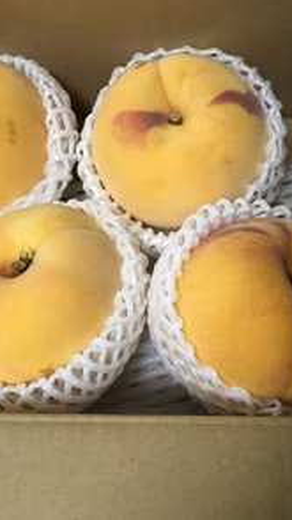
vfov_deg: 47.4
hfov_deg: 27.4
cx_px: 211
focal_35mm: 43
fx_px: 593
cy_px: 256
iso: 80
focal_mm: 4.15
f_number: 2.2
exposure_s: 1/30
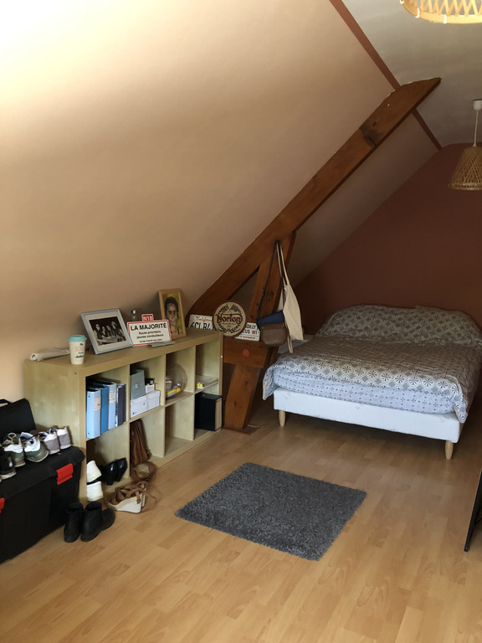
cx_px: 241
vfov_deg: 63.4
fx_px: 520
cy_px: 322
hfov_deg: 49.7
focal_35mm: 28
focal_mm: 3.99
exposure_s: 1/7
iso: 80
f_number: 1.8
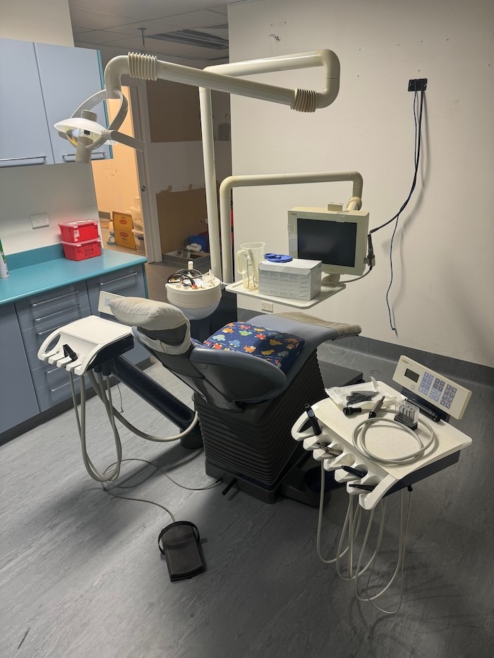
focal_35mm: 24
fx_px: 457
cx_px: 247
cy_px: 329
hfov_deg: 56.8
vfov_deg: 71.6
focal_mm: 6.76
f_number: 1.78
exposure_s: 1/50
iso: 125
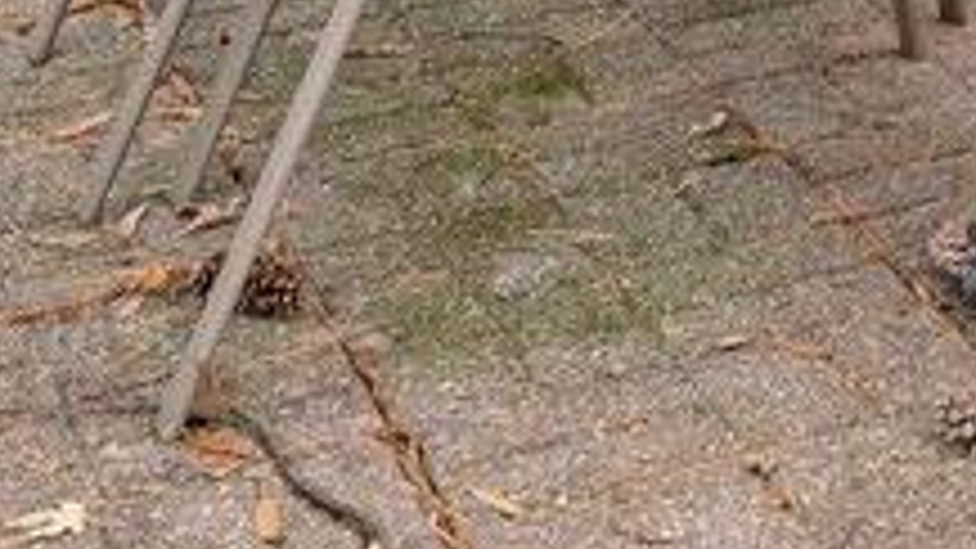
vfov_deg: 7.5
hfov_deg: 13.0
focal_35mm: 139
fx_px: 3597
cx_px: 2087
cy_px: -1170
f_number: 8
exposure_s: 1/60
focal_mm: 20
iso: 100
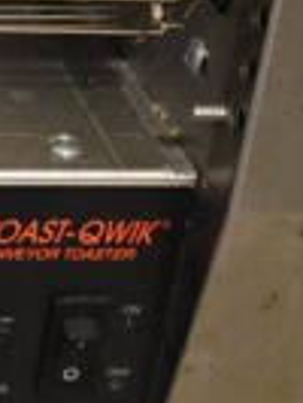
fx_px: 2074
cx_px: -345
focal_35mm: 178
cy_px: 214
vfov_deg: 11.1
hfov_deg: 7.9
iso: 3600
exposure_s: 1/125
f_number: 3.5
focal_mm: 18
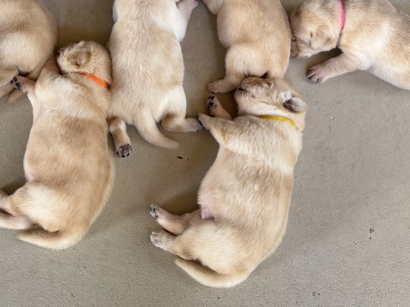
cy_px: 83
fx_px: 521
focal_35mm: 44
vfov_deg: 32.4
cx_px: 165
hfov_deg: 42.7
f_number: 1.78
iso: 125
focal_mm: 6.76
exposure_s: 1/121
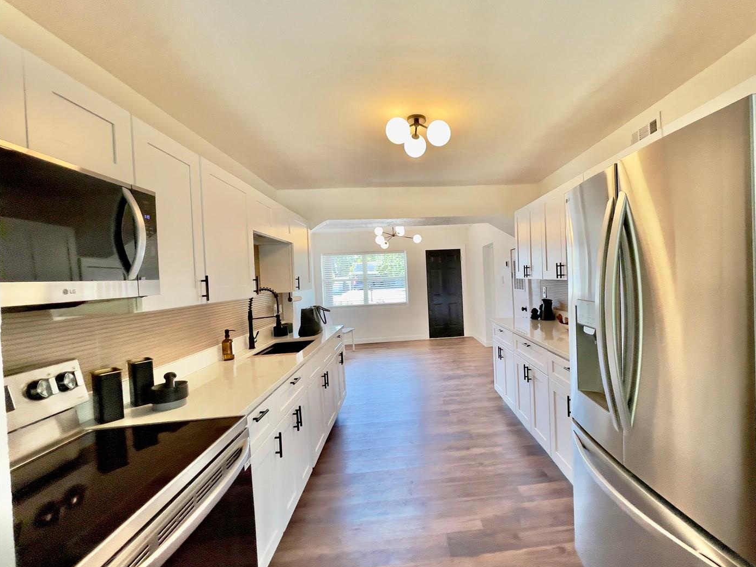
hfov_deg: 97.5
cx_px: 434
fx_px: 328
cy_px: 279
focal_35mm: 15
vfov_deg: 81.7
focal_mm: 1.54
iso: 160
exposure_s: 1/120
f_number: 2.4
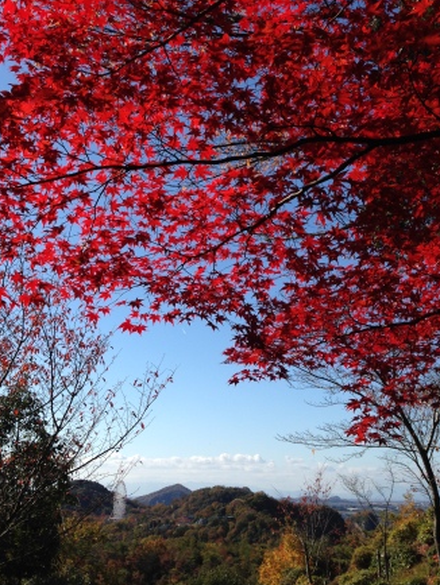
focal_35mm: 38
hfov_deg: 37.7
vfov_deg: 48.9
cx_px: 203
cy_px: 279
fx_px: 643
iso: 50
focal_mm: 4.12
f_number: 2.4
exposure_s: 1/1938
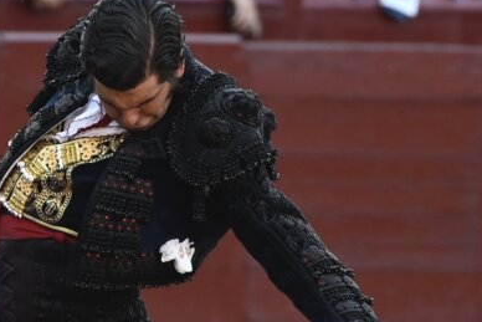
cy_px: 405
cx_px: -93
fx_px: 13246
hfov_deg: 2.1
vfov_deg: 1.4
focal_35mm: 989
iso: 1250
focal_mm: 200
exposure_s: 1/640
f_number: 4.5
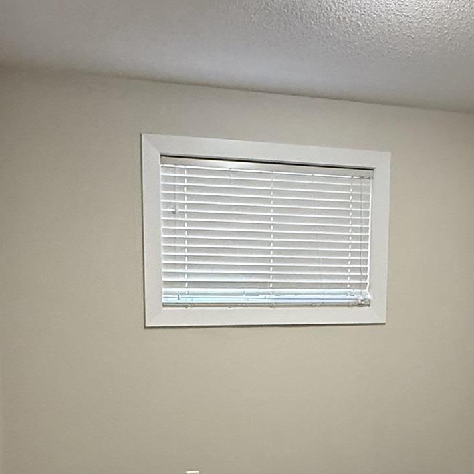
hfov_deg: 41.8
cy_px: 365
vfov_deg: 40.5
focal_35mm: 40
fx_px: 620
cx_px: 268
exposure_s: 1/60
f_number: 2.2
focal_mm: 2.22
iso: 640
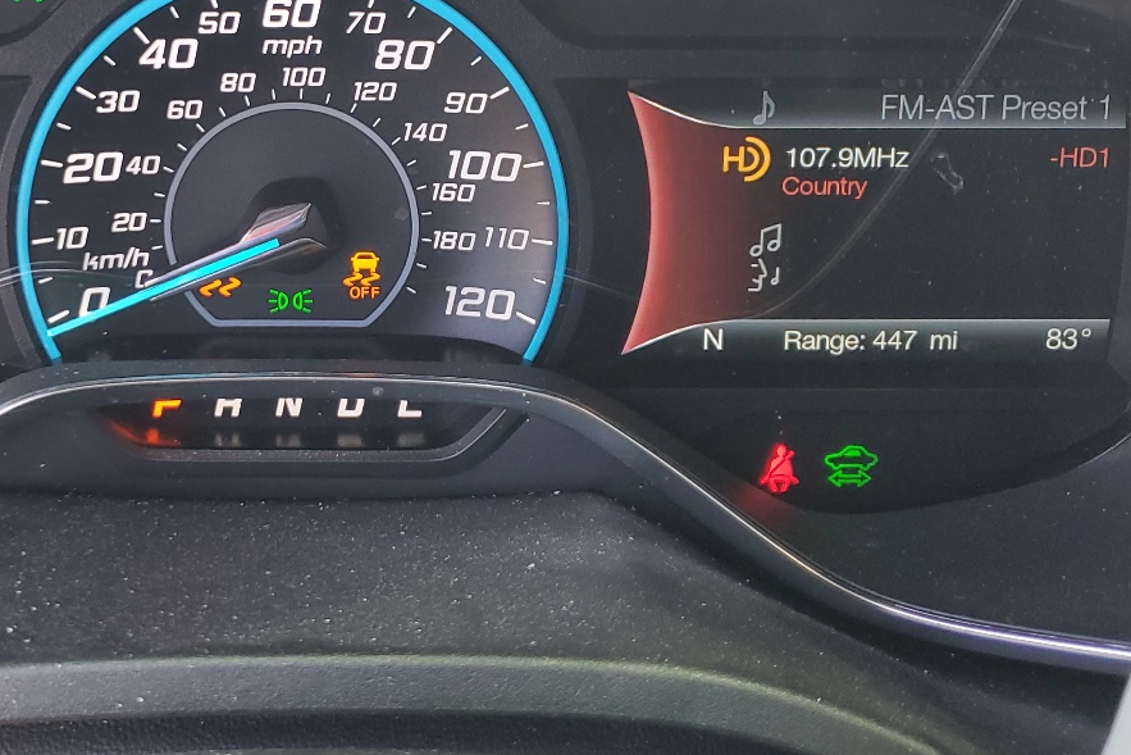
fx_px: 1540
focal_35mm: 49
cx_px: 286
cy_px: 159
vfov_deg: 27.0
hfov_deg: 39.3
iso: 59
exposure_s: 1/60.2
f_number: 1.5
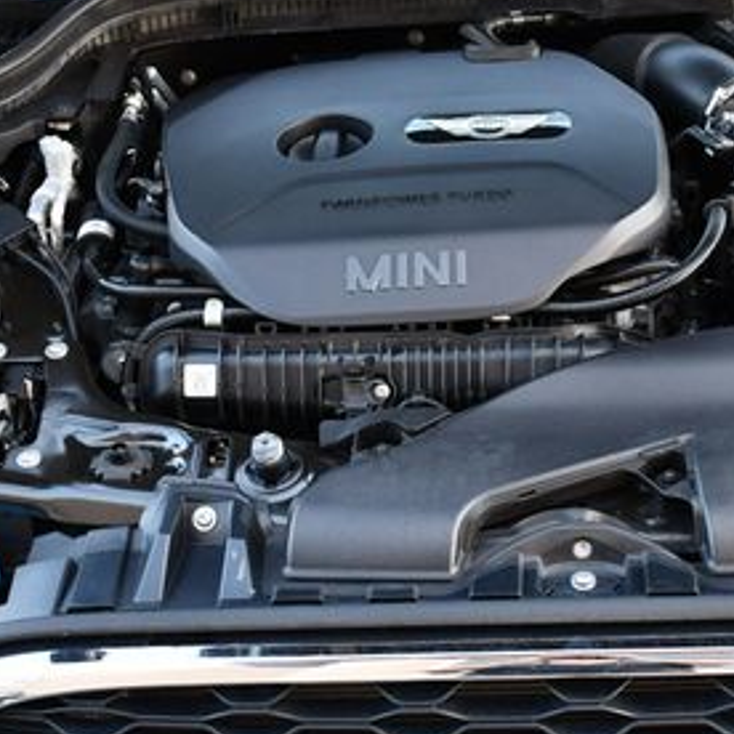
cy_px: 314
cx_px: 574
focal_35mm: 71
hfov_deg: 24.0
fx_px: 1703
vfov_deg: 24.3
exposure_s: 1/250
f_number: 3.5
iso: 500
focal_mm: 18
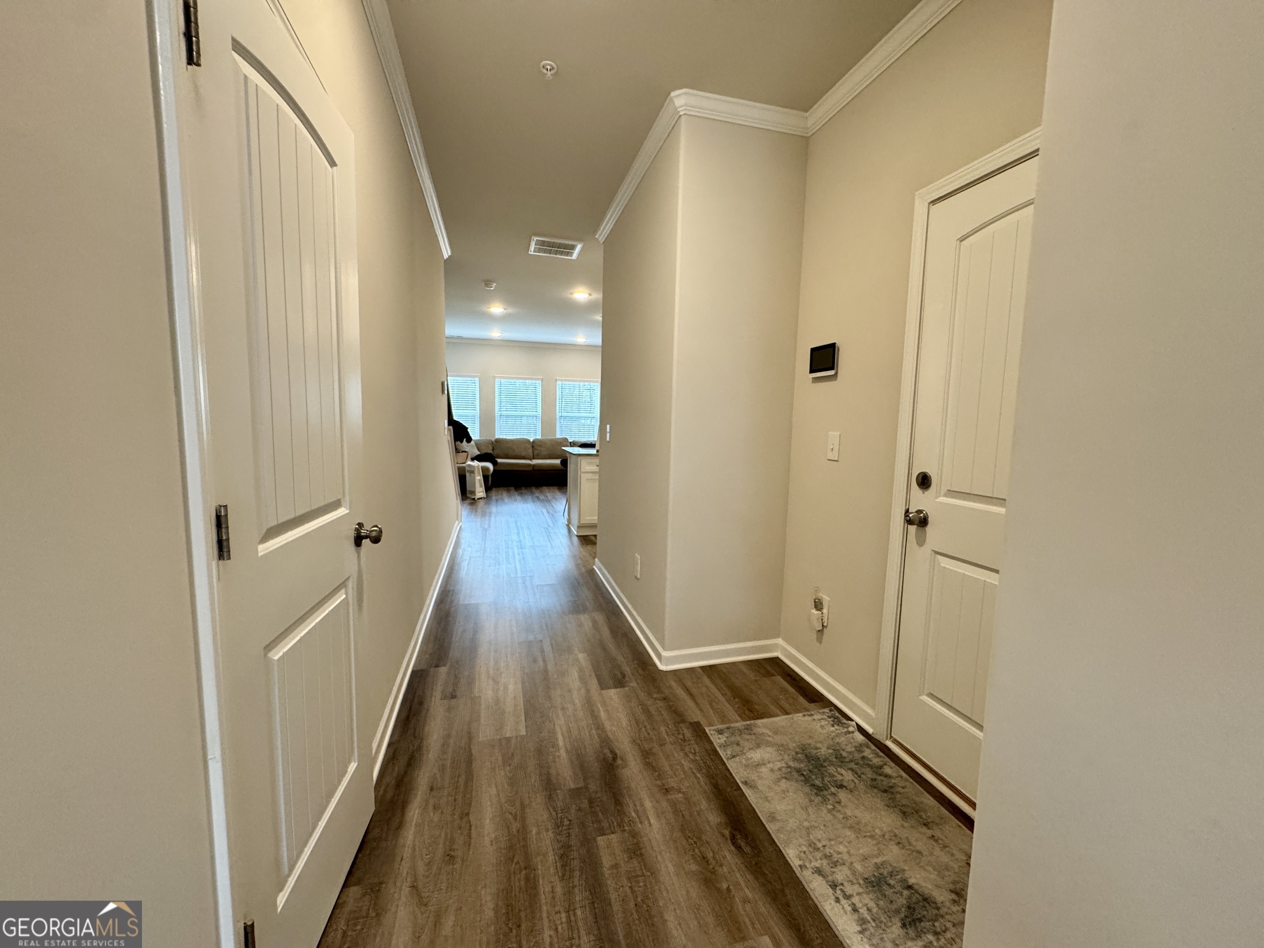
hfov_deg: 102.1
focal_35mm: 14
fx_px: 511
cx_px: 632
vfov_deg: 85.7
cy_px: 474
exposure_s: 1/120
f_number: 2.2
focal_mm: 2.22
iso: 250
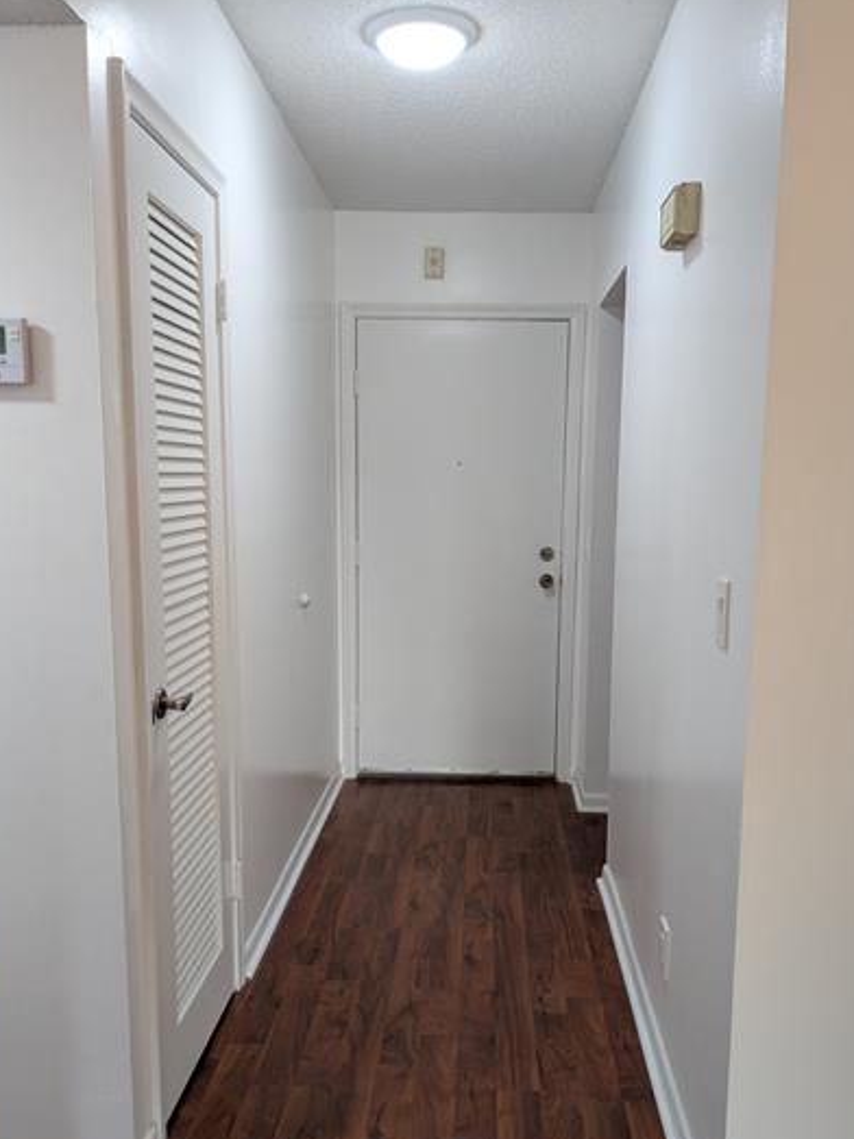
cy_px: 640
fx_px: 1020
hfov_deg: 45.4
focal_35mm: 31
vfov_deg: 58.2
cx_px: 466
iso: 53
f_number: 1.73
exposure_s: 1/40
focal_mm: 4.38
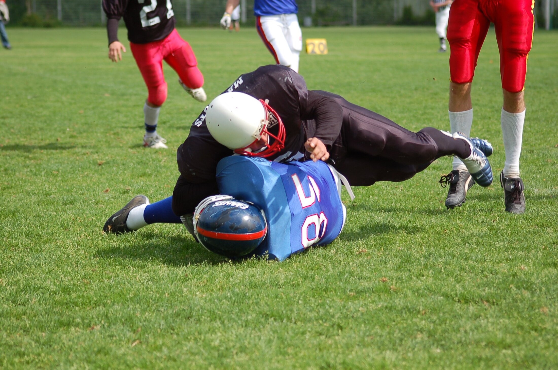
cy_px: 185
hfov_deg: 13.7
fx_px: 2321
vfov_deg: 9.1
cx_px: 279
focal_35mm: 150
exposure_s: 1/1000
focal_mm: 100
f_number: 4.5
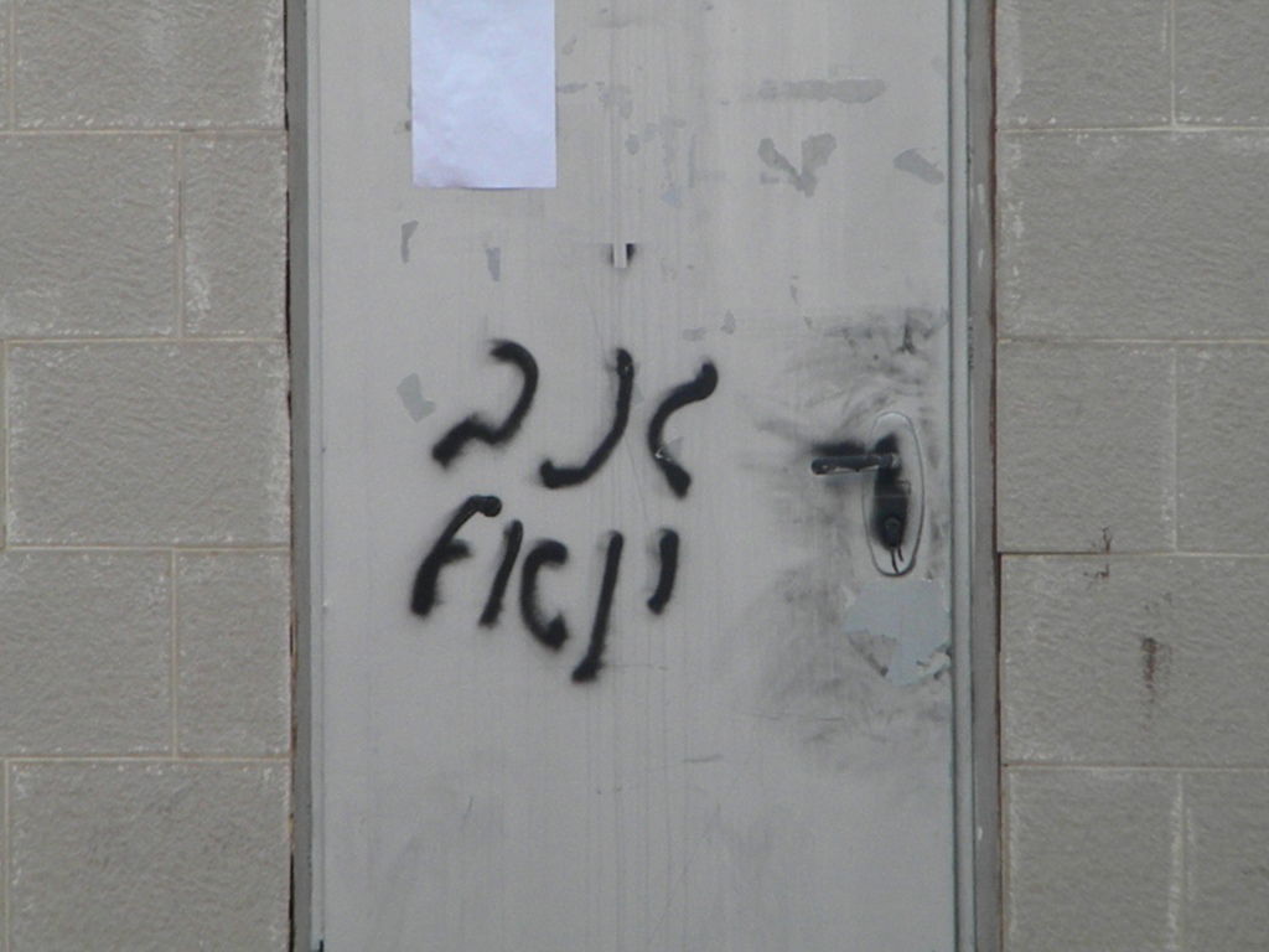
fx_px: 10191
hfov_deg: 7.1
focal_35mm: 278
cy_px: 476
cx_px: 634
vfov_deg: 5.3
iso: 720
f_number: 5.4
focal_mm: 50.4
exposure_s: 1/860
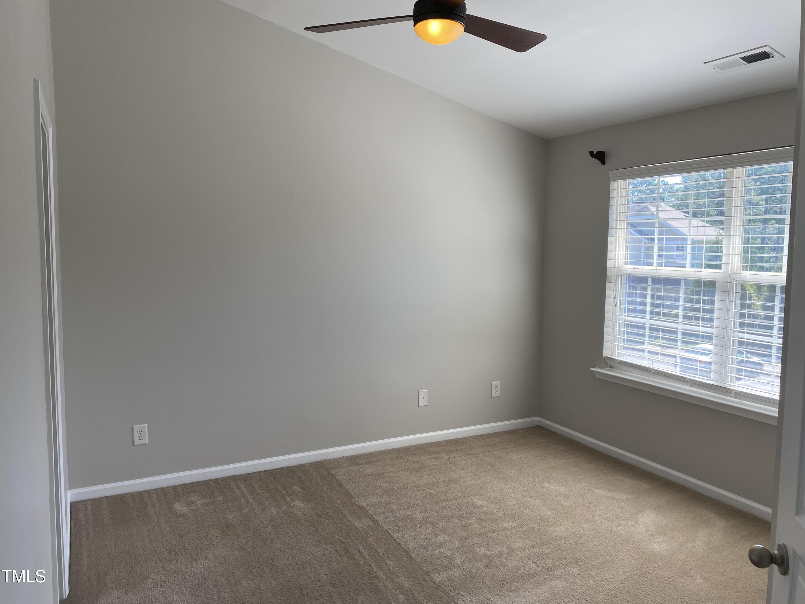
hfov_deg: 67.3
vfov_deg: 53.1
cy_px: 302
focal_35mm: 26
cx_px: 402
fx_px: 605
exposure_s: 1/219
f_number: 1.8
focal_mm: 4.25
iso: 32
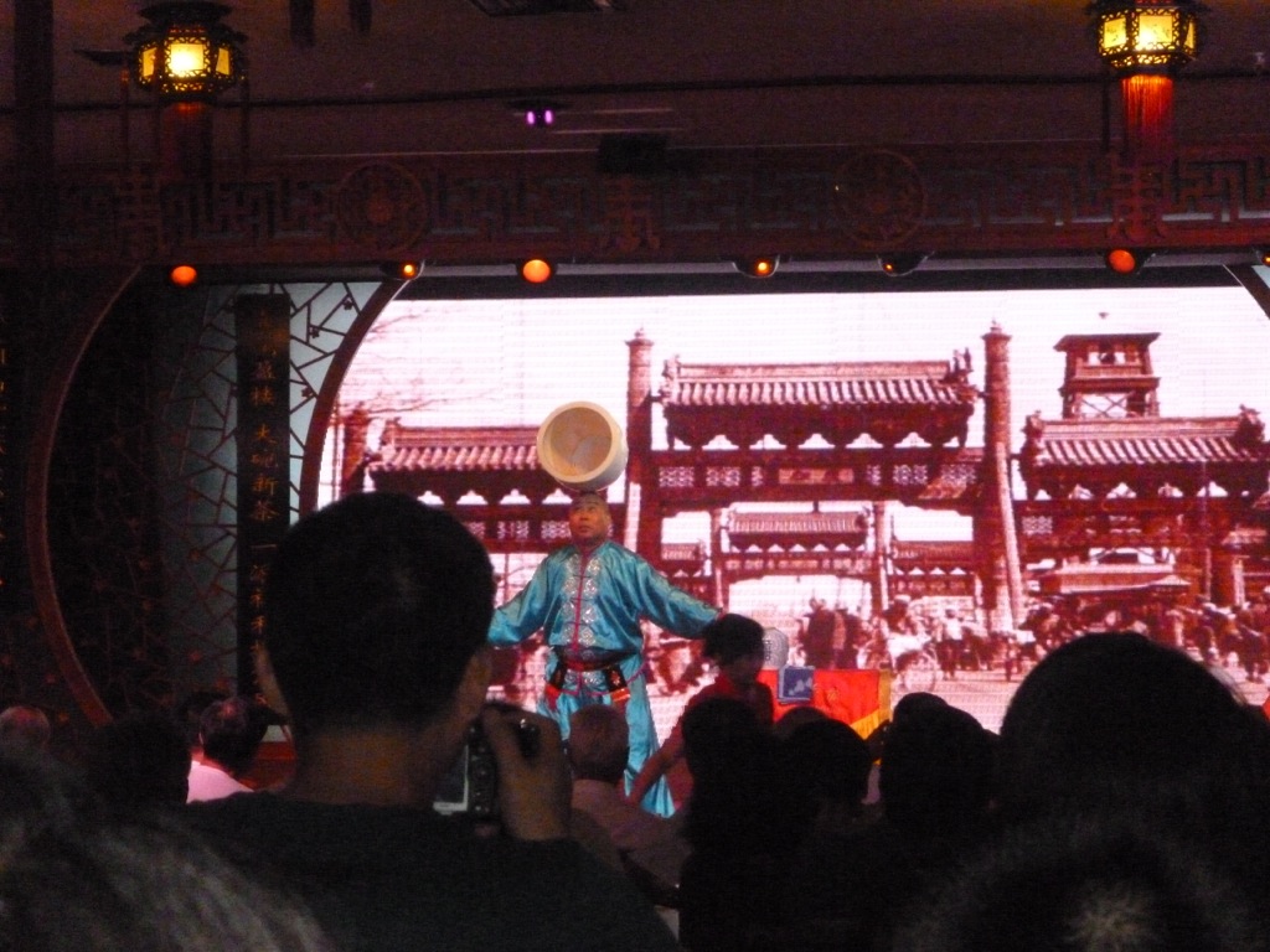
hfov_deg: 20.0
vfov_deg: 15.1
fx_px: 3595
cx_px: 635
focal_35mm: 98
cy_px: 476
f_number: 6.2
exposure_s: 1/60
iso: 1600
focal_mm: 17.5
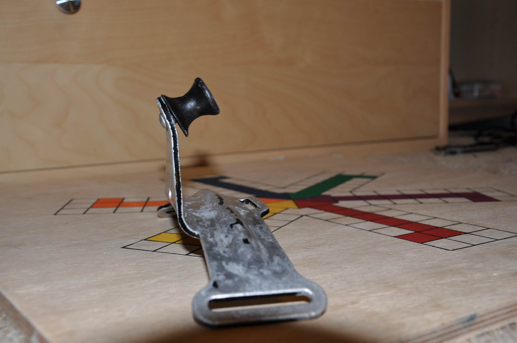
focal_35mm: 45
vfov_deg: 29.8
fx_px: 645
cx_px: 258
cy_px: 172
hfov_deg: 43.7
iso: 200
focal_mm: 30
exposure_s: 1/30
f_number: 5.6
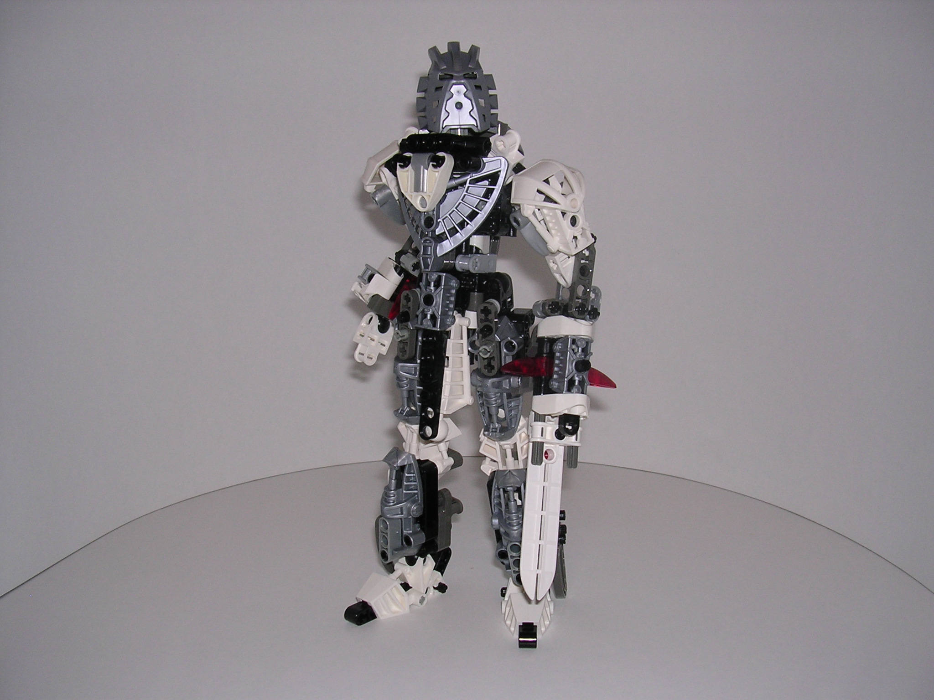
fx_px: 1025
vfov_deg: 37.7
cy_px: 350
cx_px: 467
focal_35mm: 38
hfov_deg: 49.0
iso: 100
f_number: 2.8
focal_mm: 5.8
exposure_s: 1/60.1
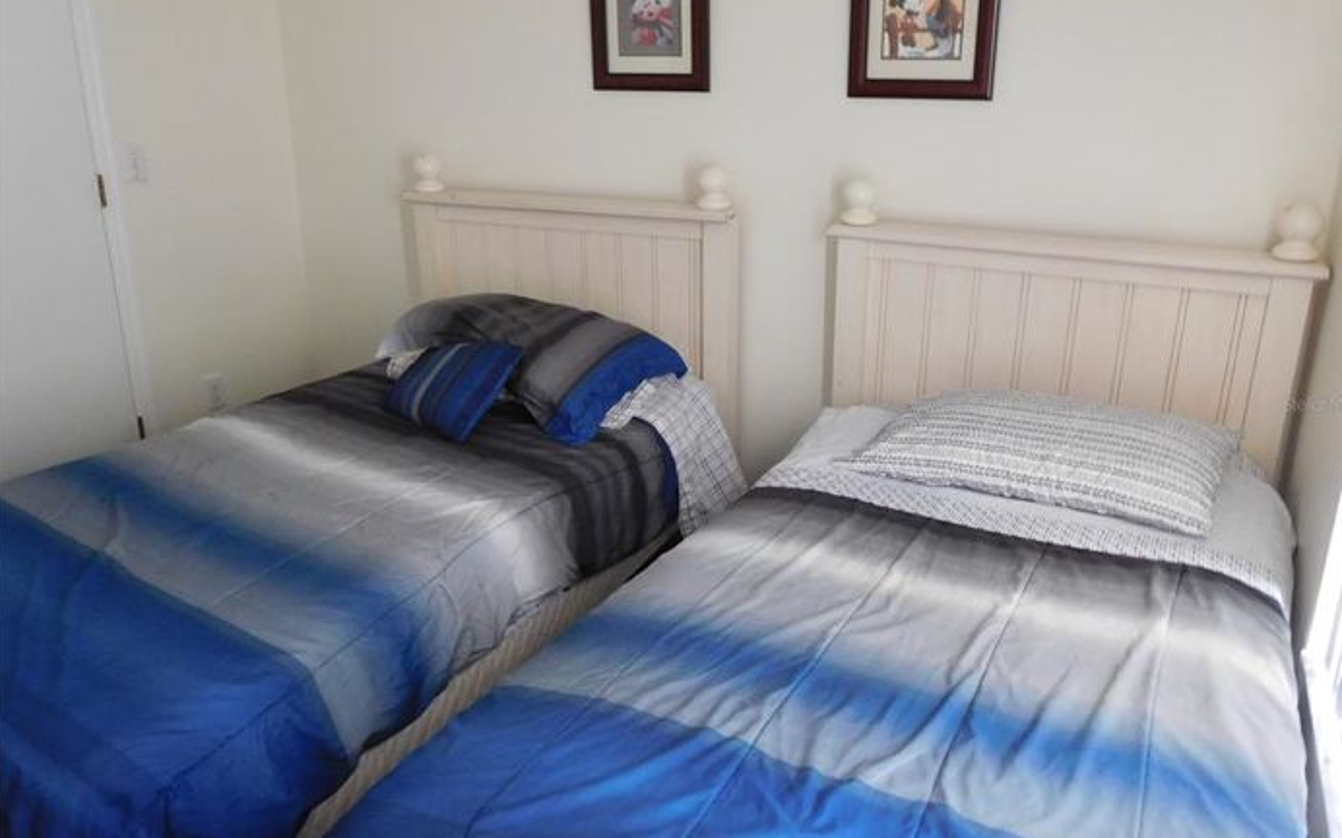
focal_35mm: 27
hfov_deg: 68.4
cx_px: 680
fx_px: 987
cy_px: 403
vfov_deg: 46.0
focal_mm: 4.5
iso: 400
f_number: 3.4
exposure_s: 1/8
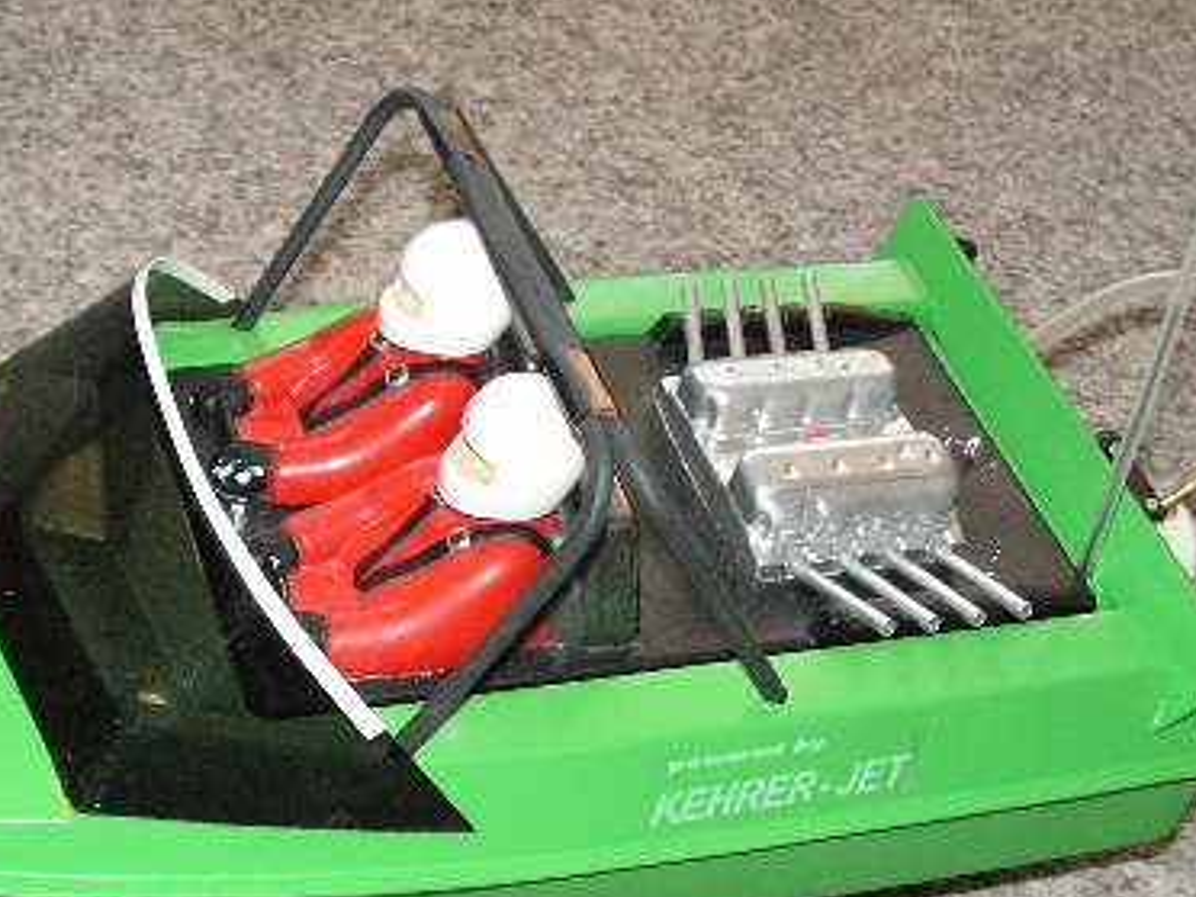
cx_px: 331
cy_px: 614
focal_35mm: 62
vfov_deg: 23.5
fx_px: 2142
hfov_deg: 30.8
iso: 160
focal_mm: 6
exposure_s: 1/40
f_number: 3.2
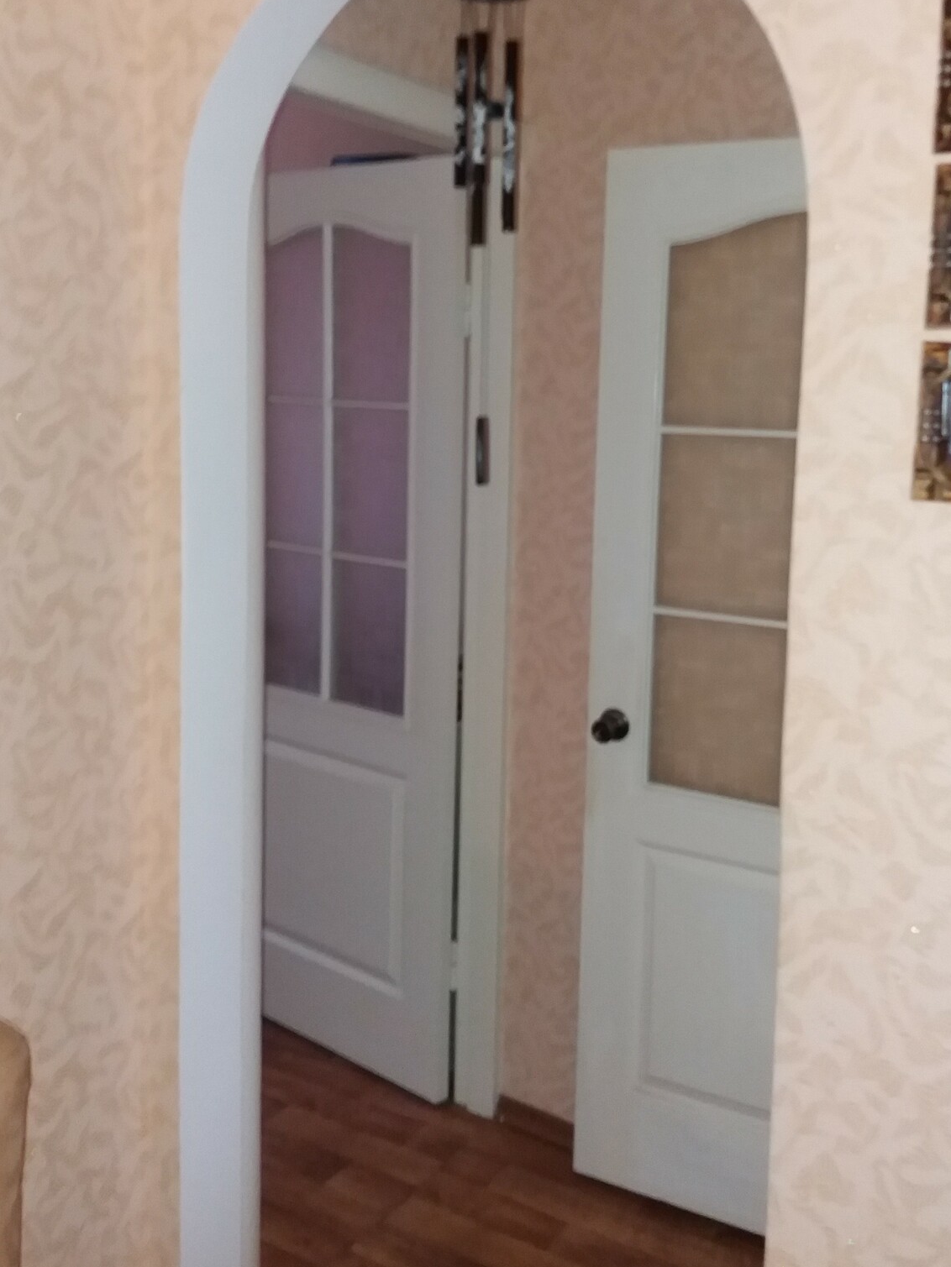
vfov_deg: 48.8
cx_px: 523
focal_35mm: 38
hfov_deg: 37.7
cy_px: 534
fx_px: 1392
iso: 200
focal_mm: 3.7
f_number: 1.9
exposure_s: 1/15
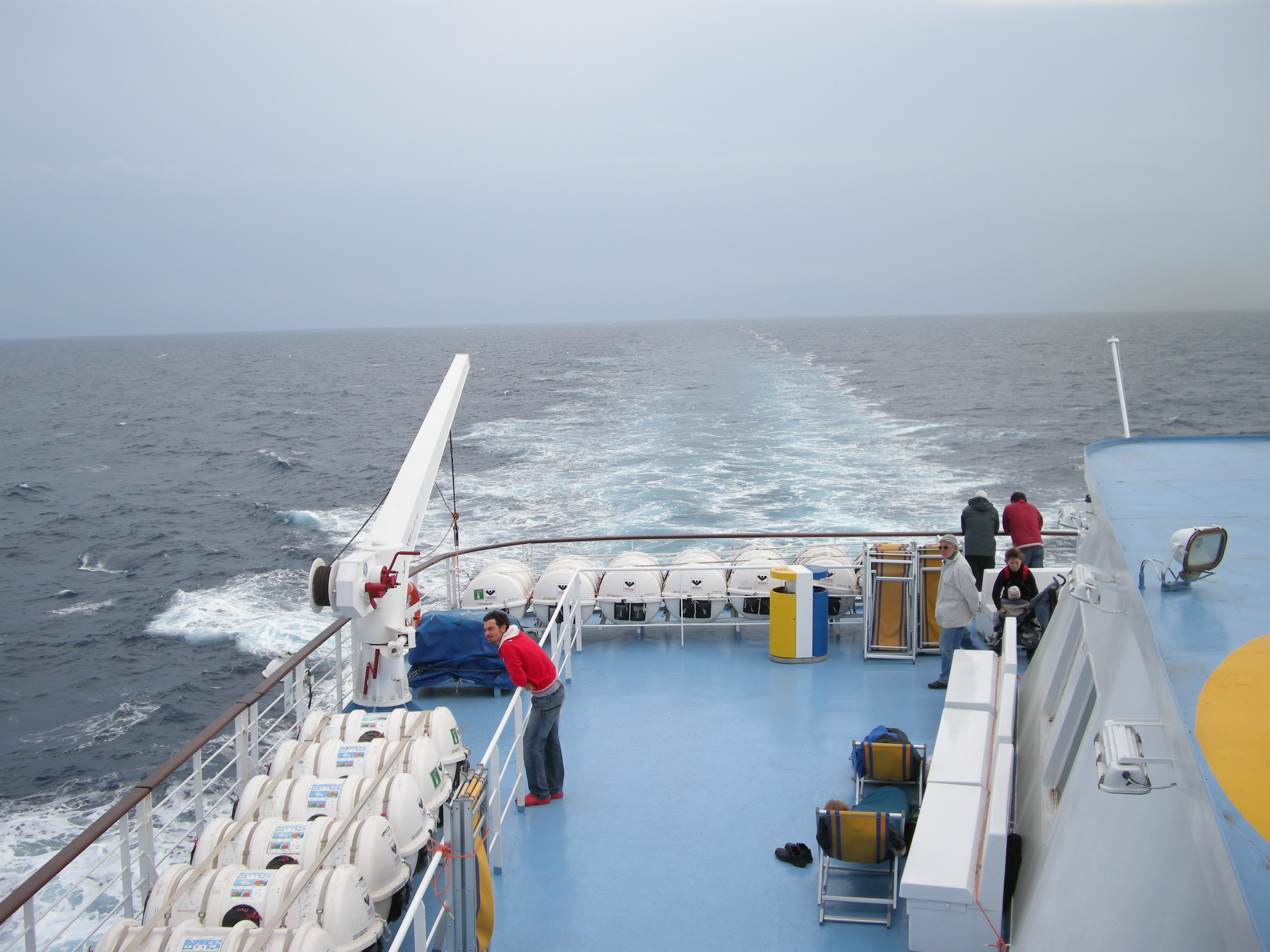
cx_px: 635
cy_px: 476
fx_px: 1357
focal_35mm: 37
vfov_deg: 38.7
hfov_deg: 50.1
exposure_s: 1/591
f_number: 2.8
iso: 64
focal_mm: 7.9
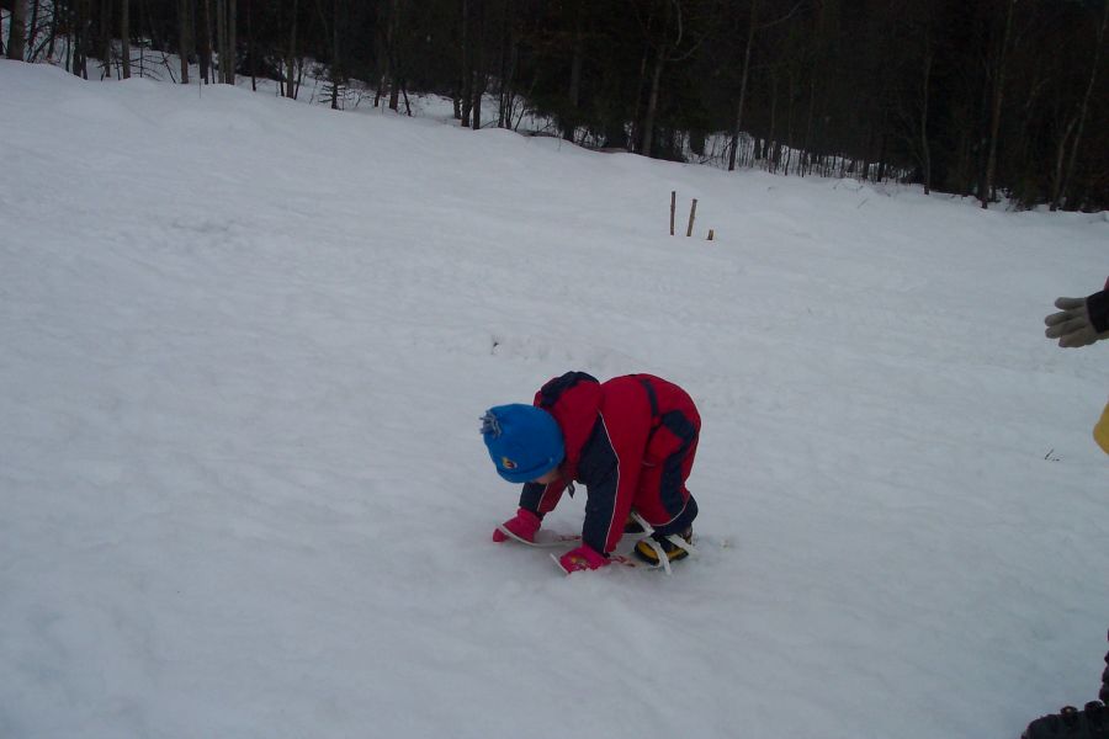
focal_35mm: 38
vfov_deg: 35.1
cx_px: 554
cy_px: 370
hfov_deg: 50.7
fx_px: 1171
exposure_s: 1/1000
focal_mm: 8
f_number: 4.8
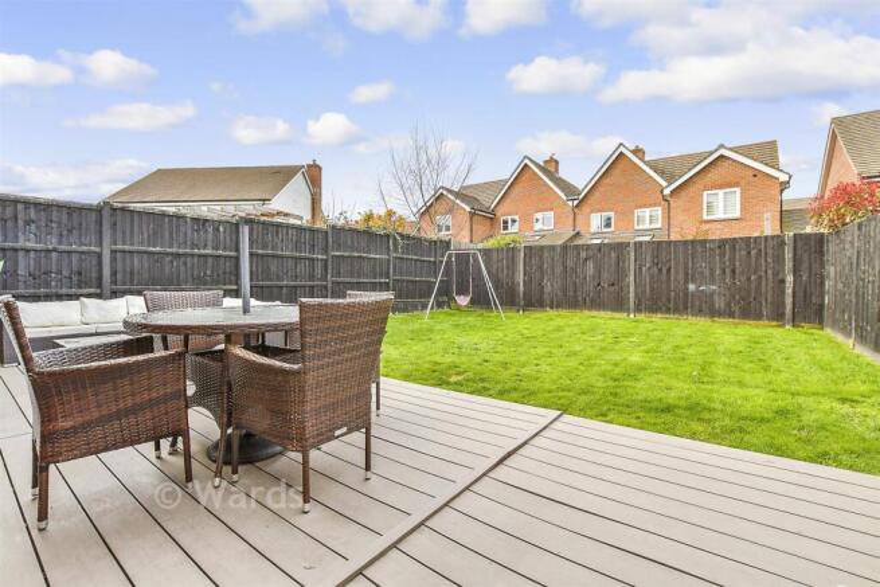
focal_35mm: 25
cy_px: 294
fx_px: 611
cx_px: 440
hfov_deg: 71.5
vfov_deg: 51.3
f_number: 8
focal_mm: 17
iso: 160
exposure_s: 1/125
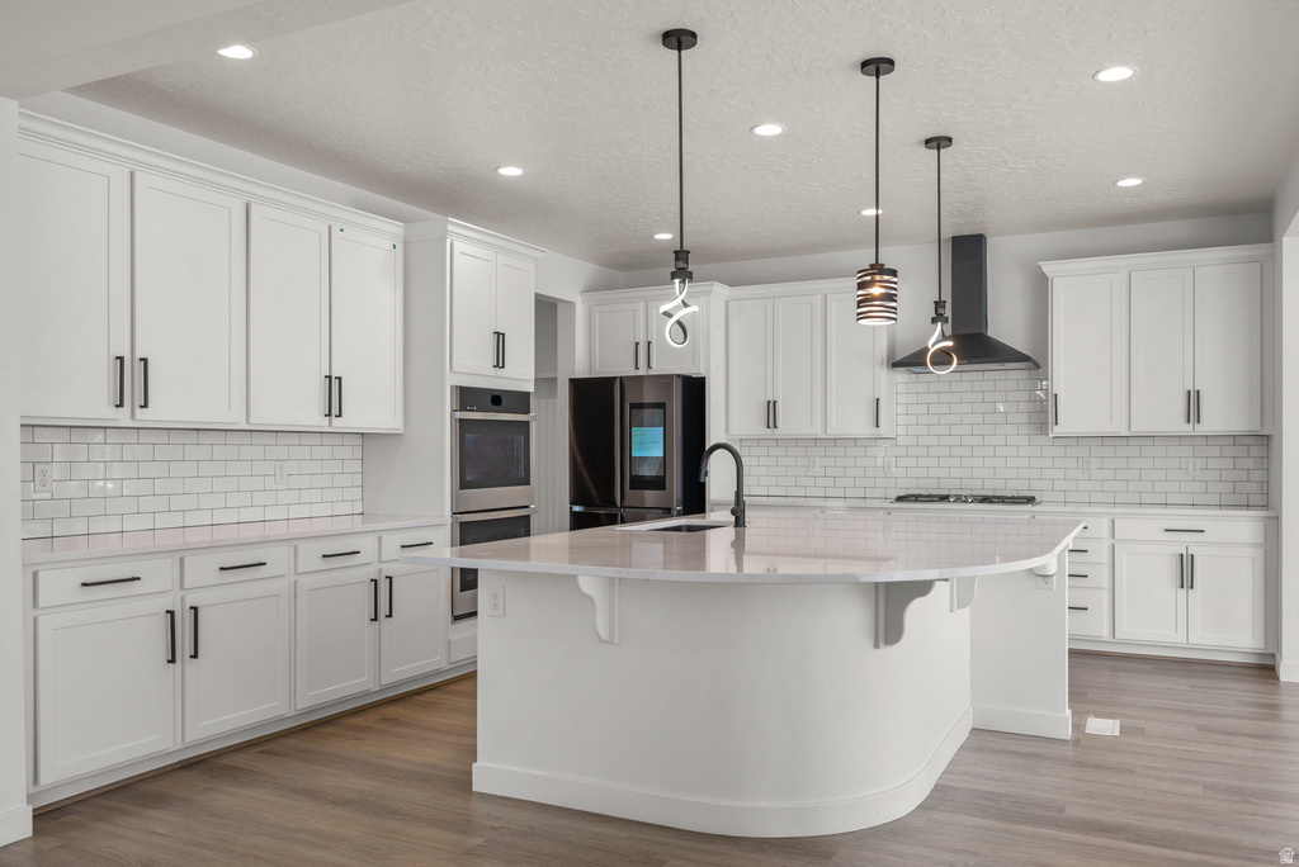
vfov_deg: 50.5
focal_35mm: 26
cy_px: 434
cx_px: 650
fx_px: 921
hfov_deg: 70.4
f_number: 8
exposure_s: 1/6
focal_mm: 25.5
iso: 500
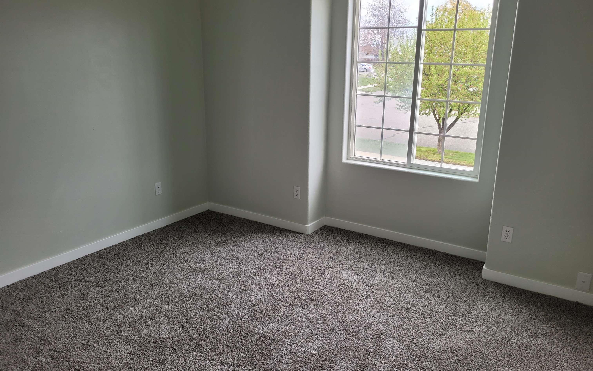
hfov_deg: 66.5
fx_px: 453
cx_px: 301
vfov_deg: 44.5
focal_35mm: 28
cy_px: 176
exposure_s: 1/120
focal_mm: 5.4
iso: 50
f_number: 1.8
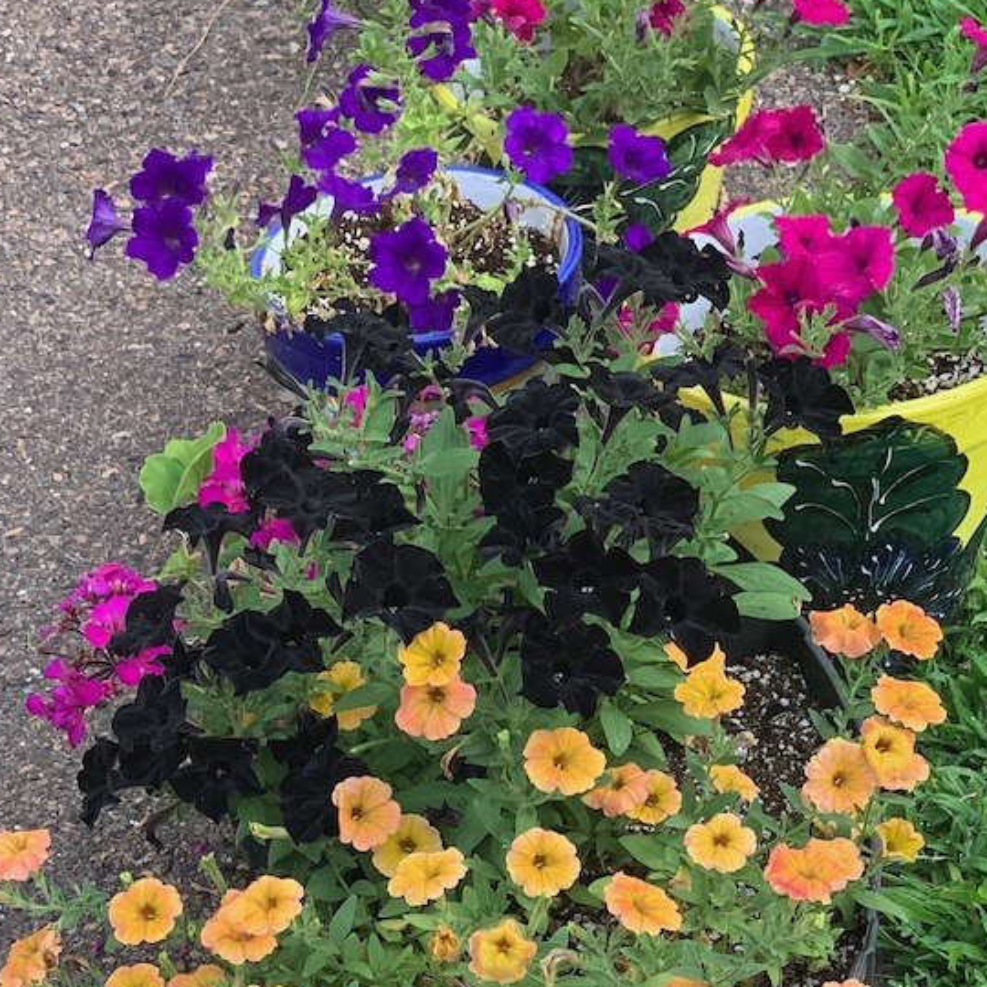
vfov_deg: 15.5
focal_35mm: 109
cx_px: 499
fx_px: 3516
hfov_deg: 16.0
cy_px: 1115
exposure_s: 1/122
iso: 50
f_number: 2.4
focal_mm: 6
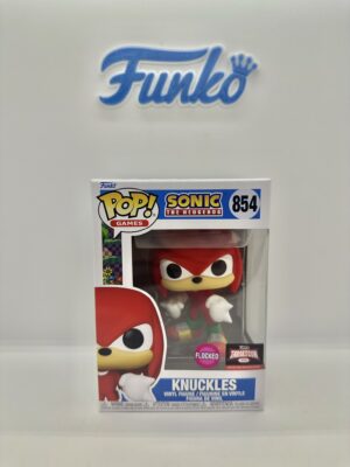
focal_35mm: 24
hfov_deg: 56.8
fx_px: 324
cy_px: 234
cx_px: 175
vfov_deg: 71.6
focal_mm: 6.86
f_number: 1.78
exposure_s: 1/284
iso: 80
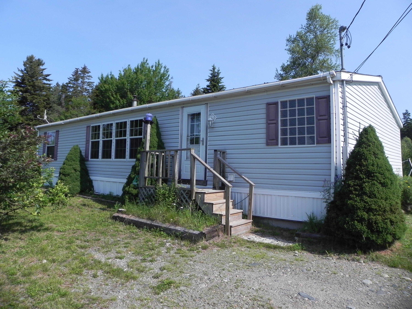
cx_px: 206
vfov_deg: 53.1
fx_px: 309
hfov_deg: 67.3
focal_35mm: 26
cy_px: 154
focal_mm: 4.6
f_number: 3.5
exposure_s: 1/1600
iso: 160
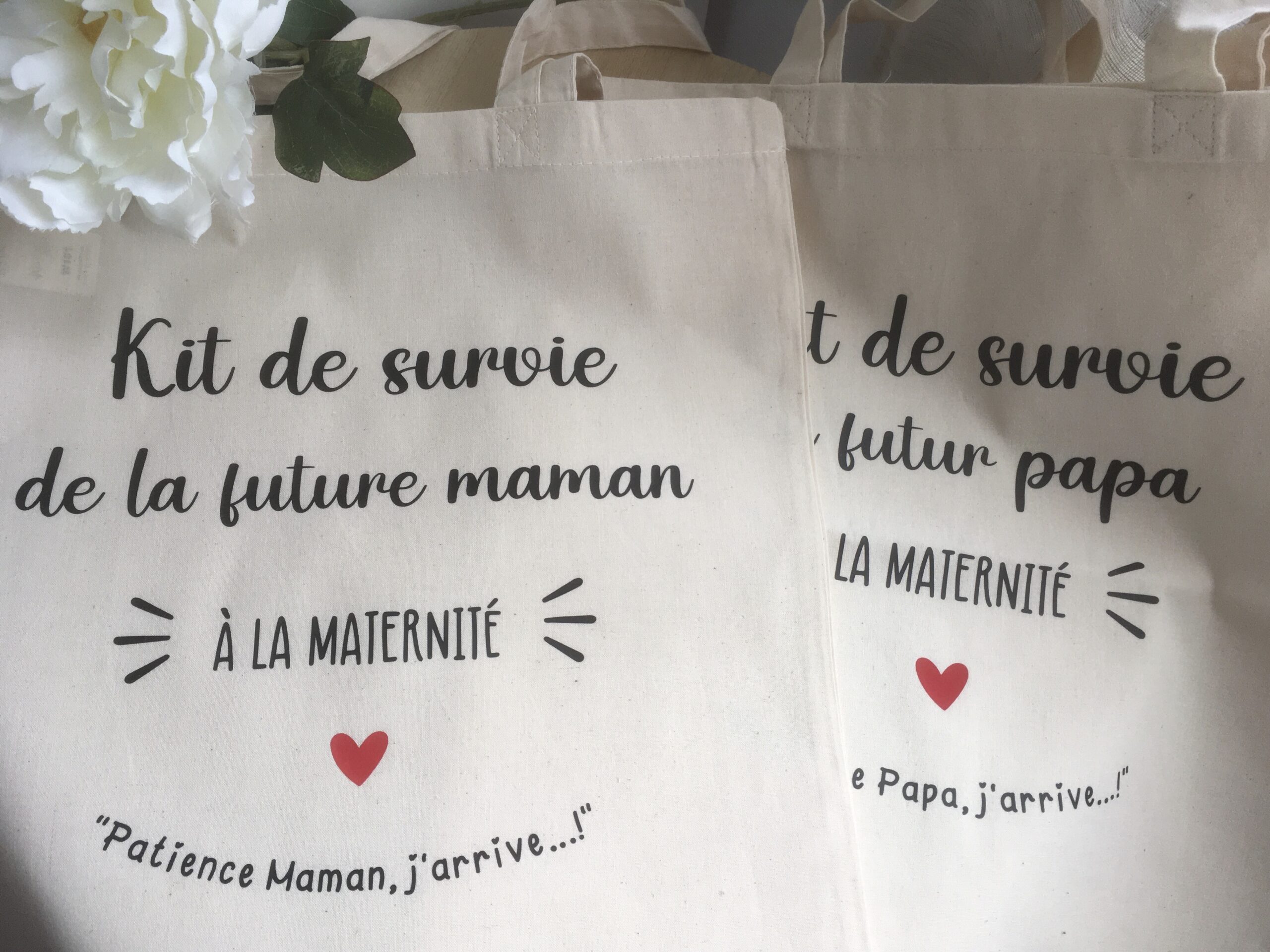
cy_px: 476
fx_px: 1064
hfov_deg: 61.7
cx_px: 635
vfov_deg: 48.2
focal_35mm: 29
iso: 40
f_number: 2.2
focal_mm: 4.15
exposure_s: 1/100
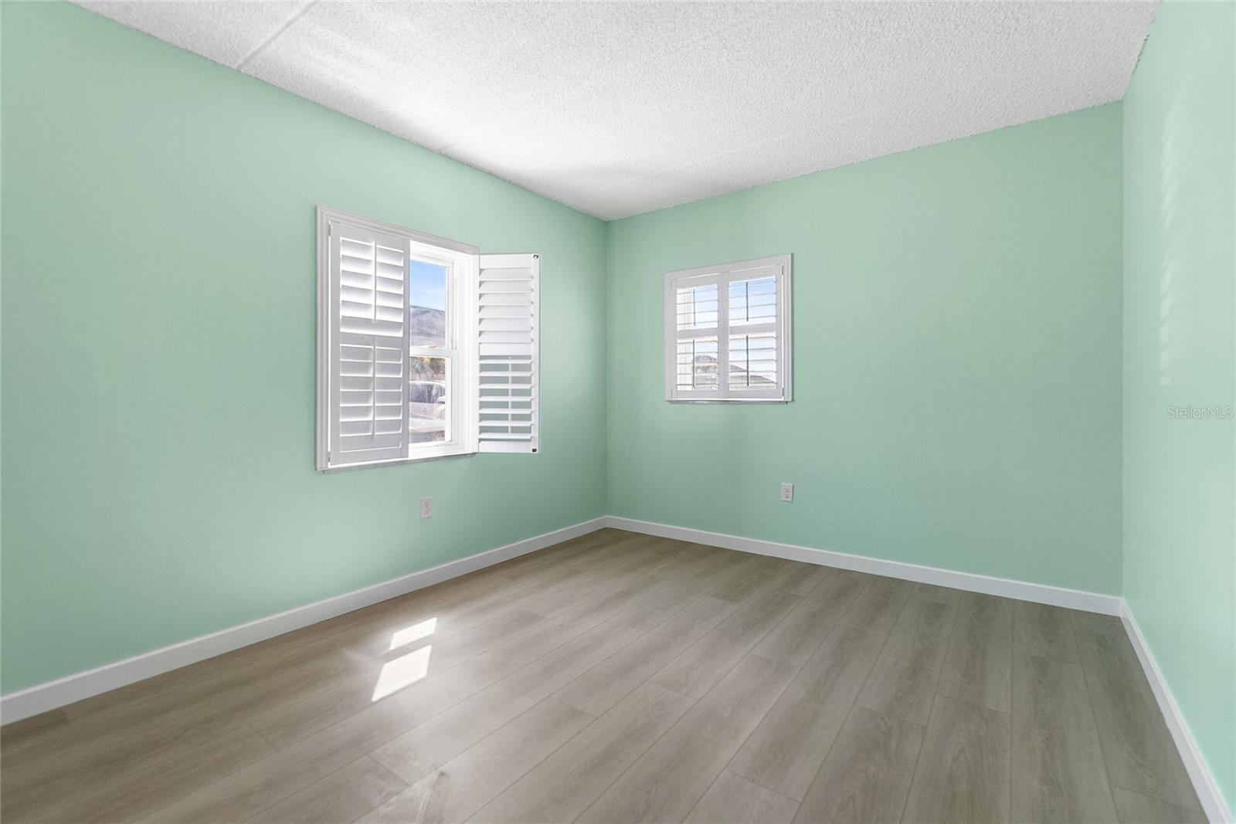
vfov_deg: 77.3
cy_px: 412
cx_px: 618
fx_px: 515
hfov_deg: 100.4
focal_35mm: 15
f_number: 4
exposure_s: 1/125
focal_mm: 10
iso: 640
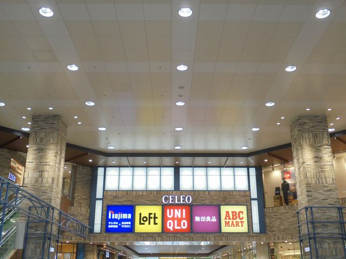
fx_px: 380
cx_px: 173
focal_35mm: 38
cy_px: 130
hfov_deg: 49.0
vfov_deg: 37.7
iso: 100
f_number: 4.2
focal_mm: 6.9
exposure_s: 1/30
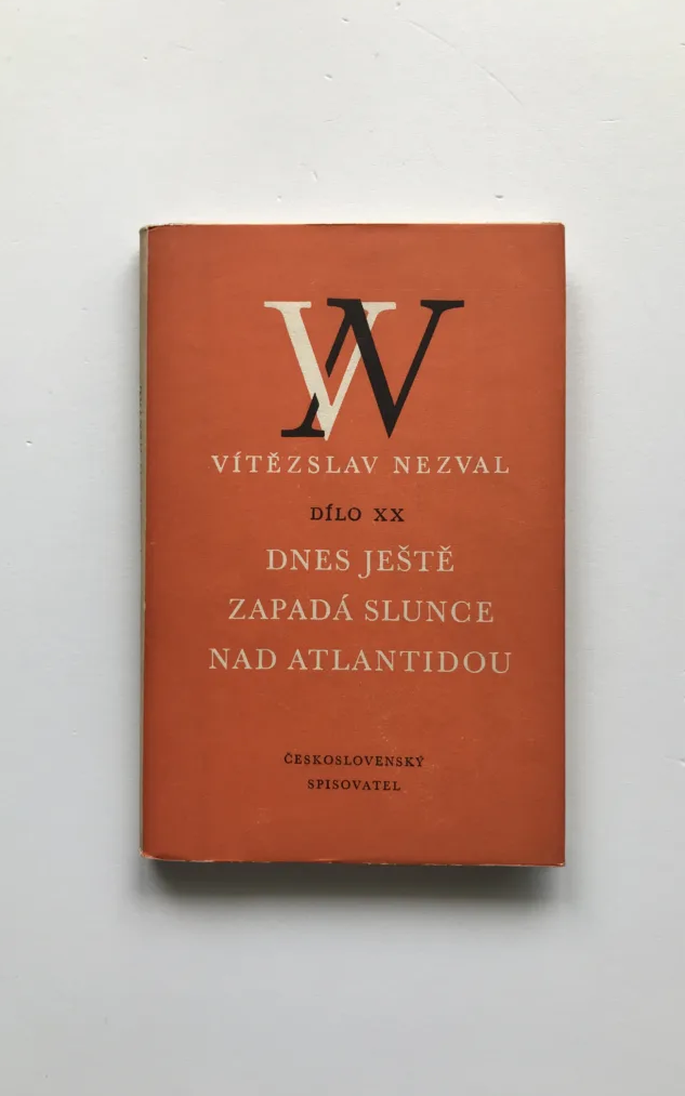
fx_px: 896
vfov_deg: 62.9
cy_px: 547
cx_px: 328
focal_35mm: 30
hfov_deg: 41.8
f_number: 1.8
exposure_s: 1/100
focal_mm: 3.99
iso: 25
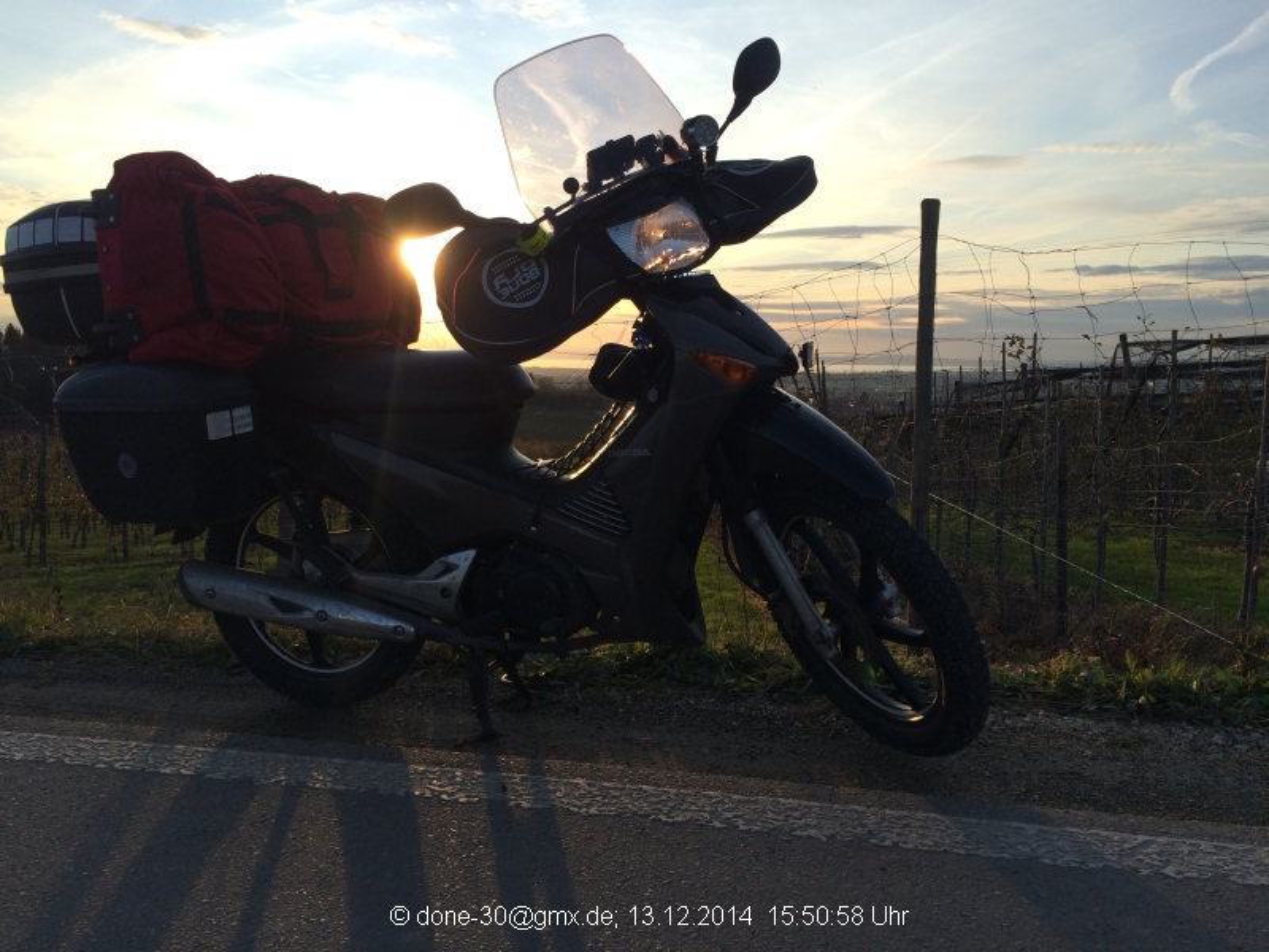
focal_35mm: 29
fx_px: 1063
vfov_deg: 48.2
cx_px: 634
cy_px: 476
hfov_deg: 61.7
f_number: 2.2
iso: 32
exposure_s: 1/1172
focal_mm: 4.15
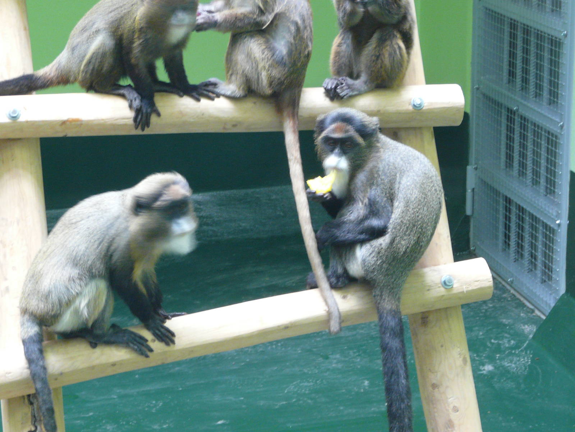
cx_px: 288
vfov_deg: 14.4
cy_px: 216
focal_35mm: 103
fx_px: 1711
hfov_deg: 19.1
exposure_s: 1/5
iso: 200
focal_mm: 13.3
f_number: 3.2
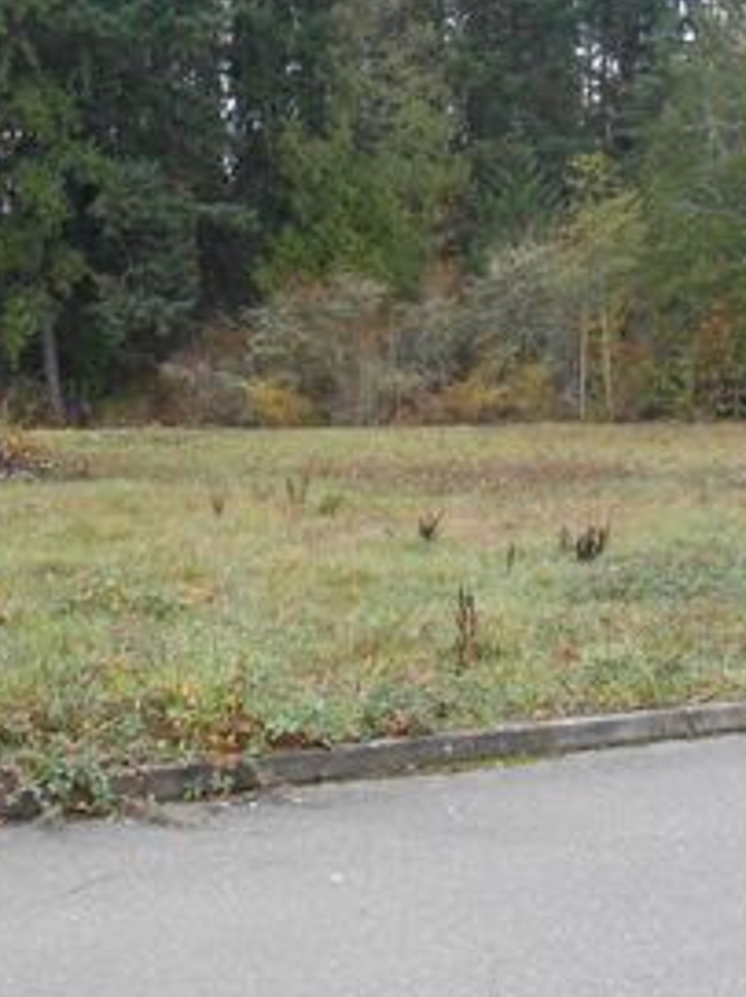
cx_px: 338
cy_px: 550
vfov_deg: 39.6
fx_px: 1380
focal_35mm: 48
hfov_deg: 30.2
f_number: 3.5
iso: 400
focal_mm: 4.6
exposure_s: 1/200
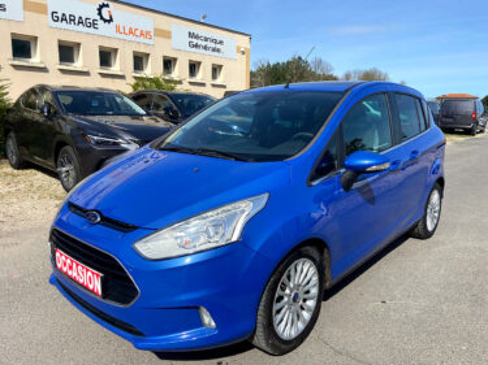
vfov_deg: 53.0
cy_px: 182
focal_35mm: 26
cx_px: 244
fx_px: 366
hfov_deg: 67.3
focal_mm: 4.25
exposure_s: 1/2890
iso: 32
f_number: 1.8
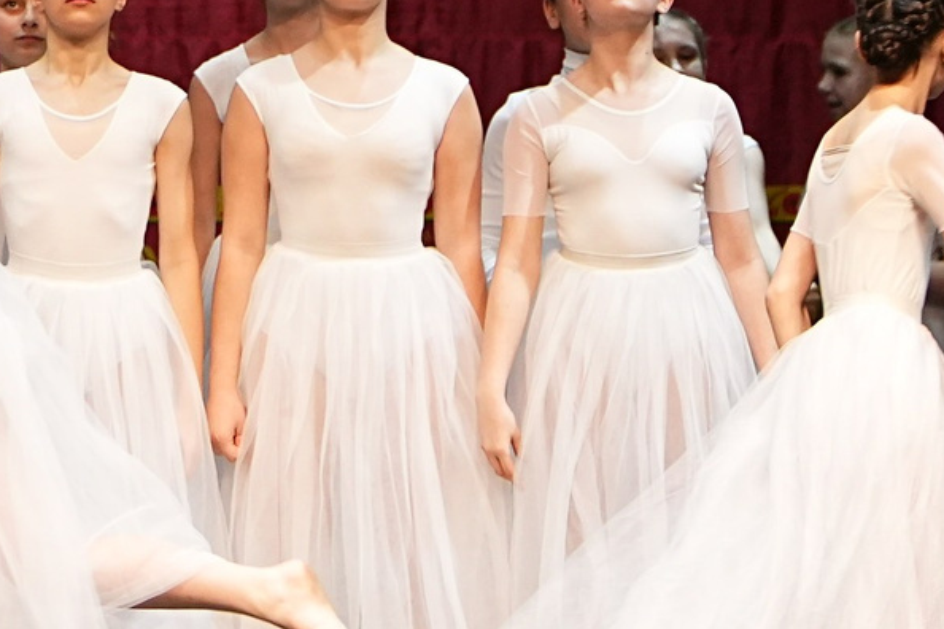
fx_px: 11301
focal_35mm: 431
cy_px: -301
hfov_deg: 4.8
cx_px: -110
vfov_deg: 3.2
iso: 2000
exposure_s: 1/400
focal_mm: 100
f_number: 2.8
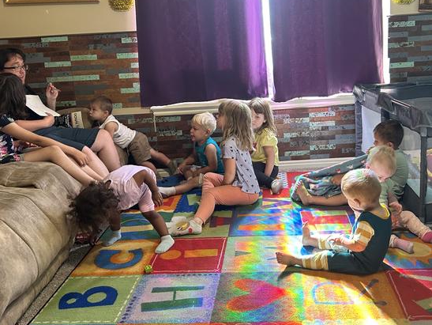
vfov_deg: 37.6
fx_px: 475
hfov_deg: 48.9
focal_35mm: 38
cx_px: 227
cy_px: 126
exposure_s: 1/60
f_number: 1.5
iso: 250
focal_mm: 5.7
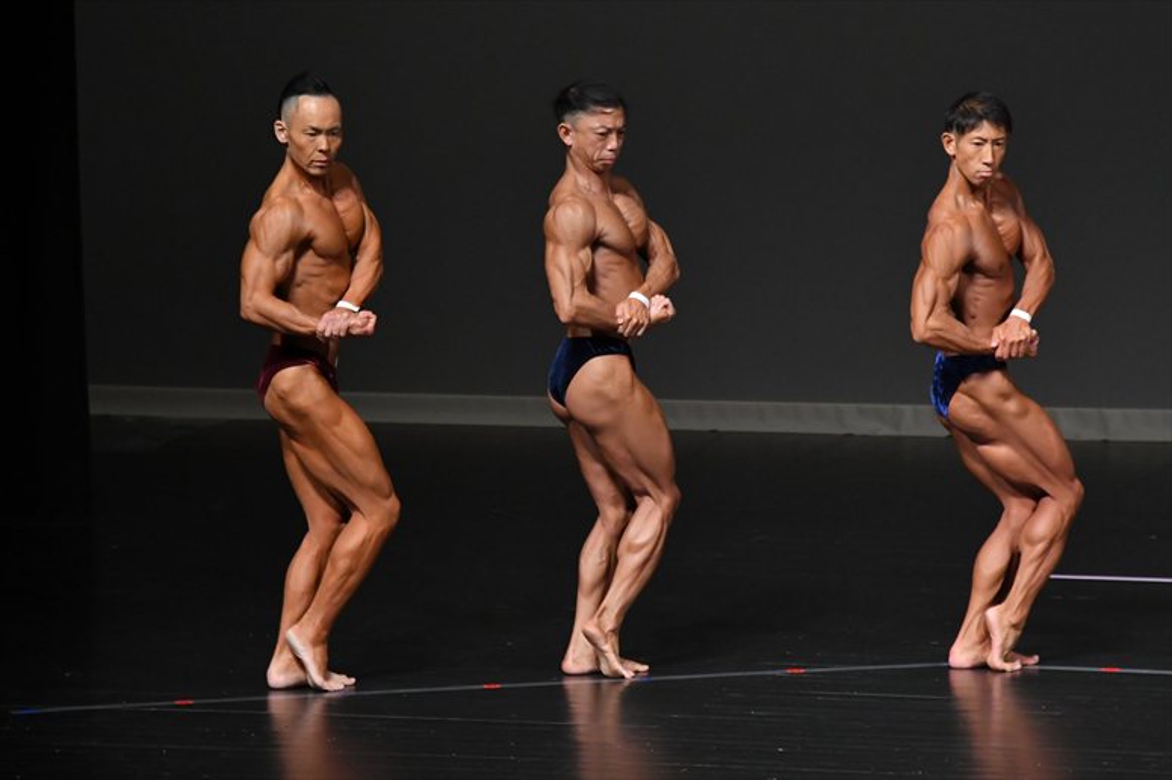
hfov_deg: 6.5
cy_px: 390
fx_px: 10250
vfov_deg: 4.4
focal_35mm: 315
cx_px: 586
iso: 4000
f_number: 5.6
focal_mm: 210
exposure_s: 1/400
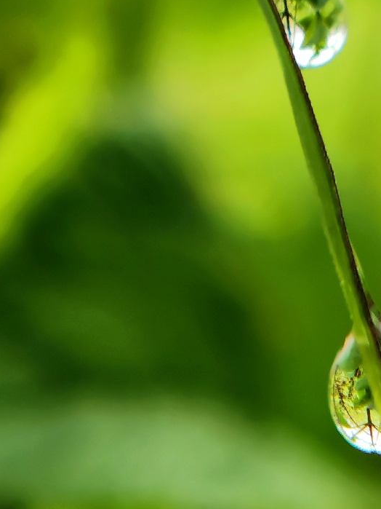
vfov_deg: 14.7
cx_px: 290
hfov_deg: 11.0
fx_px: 1967
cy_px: 328
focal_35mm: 134
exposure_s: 1/100
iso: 80
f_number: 1.4
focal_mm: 4.66
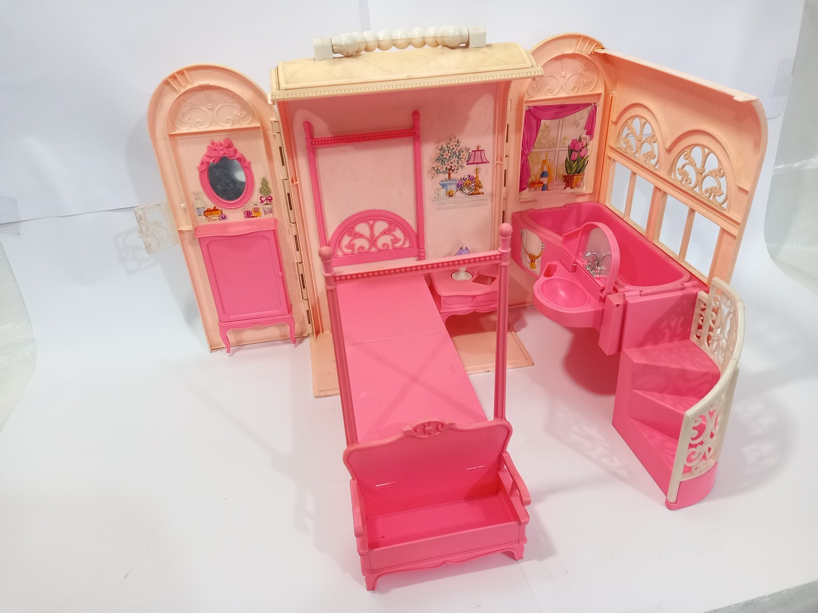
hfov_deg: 69.4
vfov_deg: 54.9
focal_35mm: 25
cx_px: 409
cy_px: 306
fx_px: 591
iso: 200
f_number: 2
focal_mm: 4.6
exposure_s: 1/40
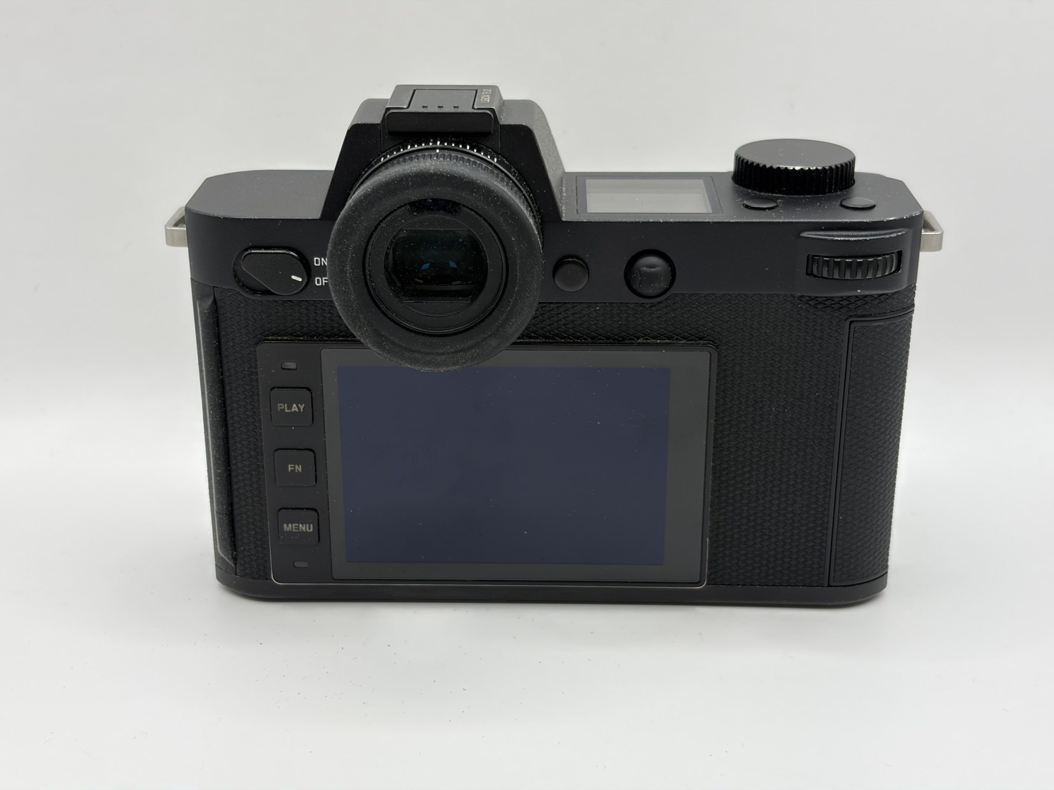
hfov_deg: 36.8
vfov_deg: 28.0
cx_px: 527
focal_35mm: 52
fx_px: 1583
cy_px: 395
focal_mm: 5.96
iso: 25
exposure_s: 1/100
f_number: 1.6
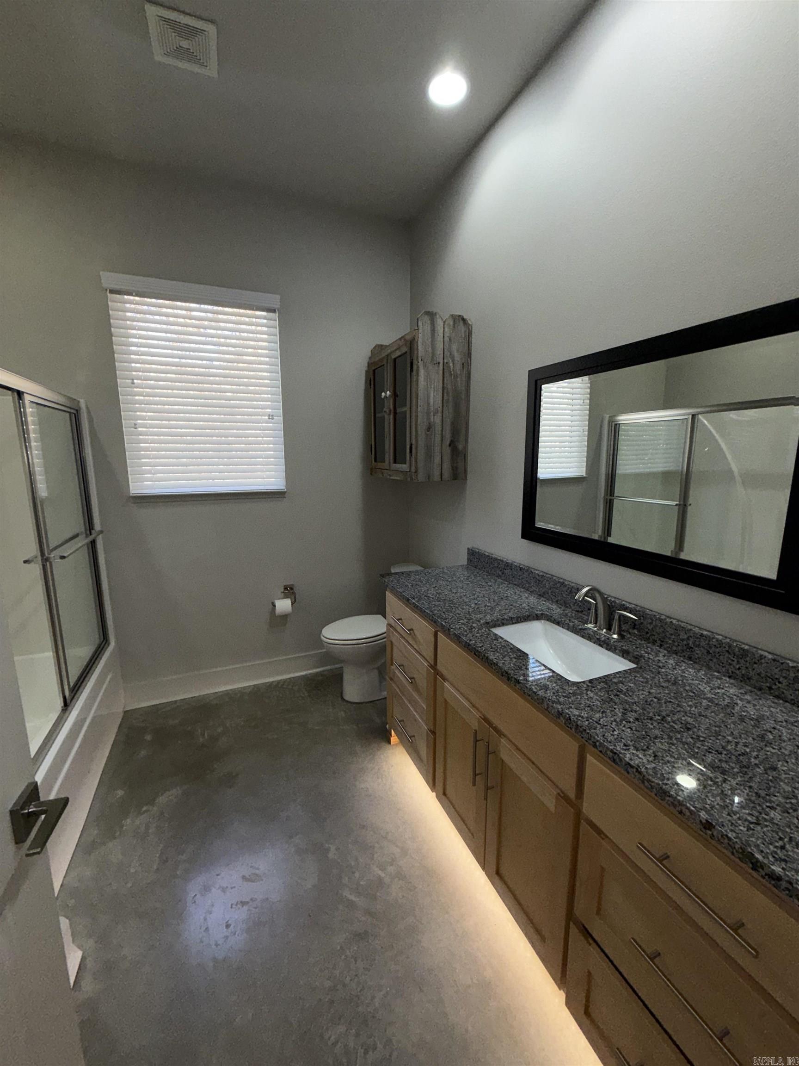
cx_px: 400
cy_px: 533
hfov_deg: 85.7
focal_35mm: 14
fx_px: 431
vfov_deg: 102.1
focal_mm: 2.22
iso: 80
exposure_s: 1/120
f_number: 2.2
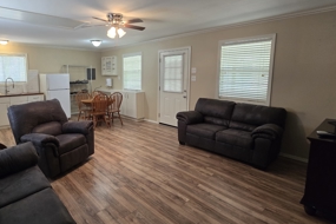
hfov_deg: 85.1
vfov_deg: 64.4
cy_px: 100
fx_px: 177
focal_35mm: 19
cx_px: 125
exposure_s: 1/60
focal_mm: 2.2
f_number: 2.2
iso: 200
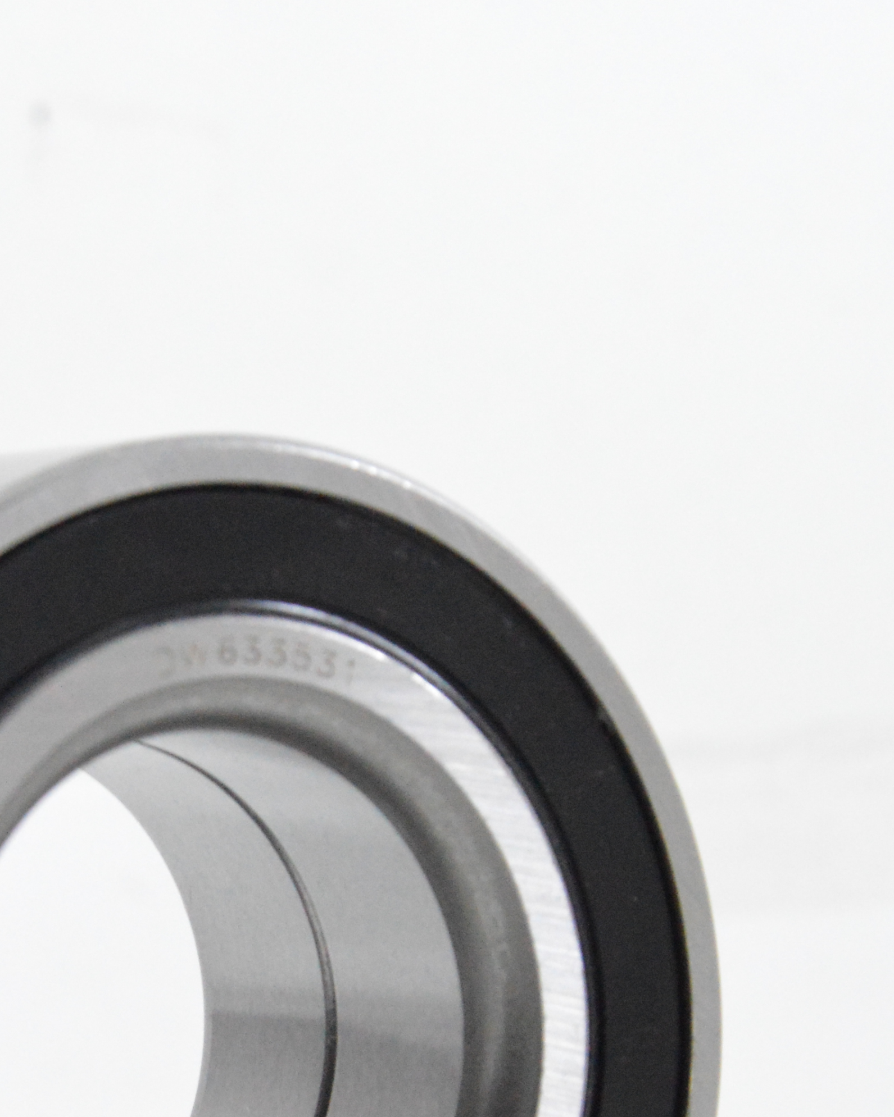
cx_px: 173
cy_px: 968
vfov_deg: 10.0
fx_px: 6331
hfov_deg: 8.1
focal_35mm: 191
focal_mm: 45
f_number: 7.1
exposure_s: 1/100
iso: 3200
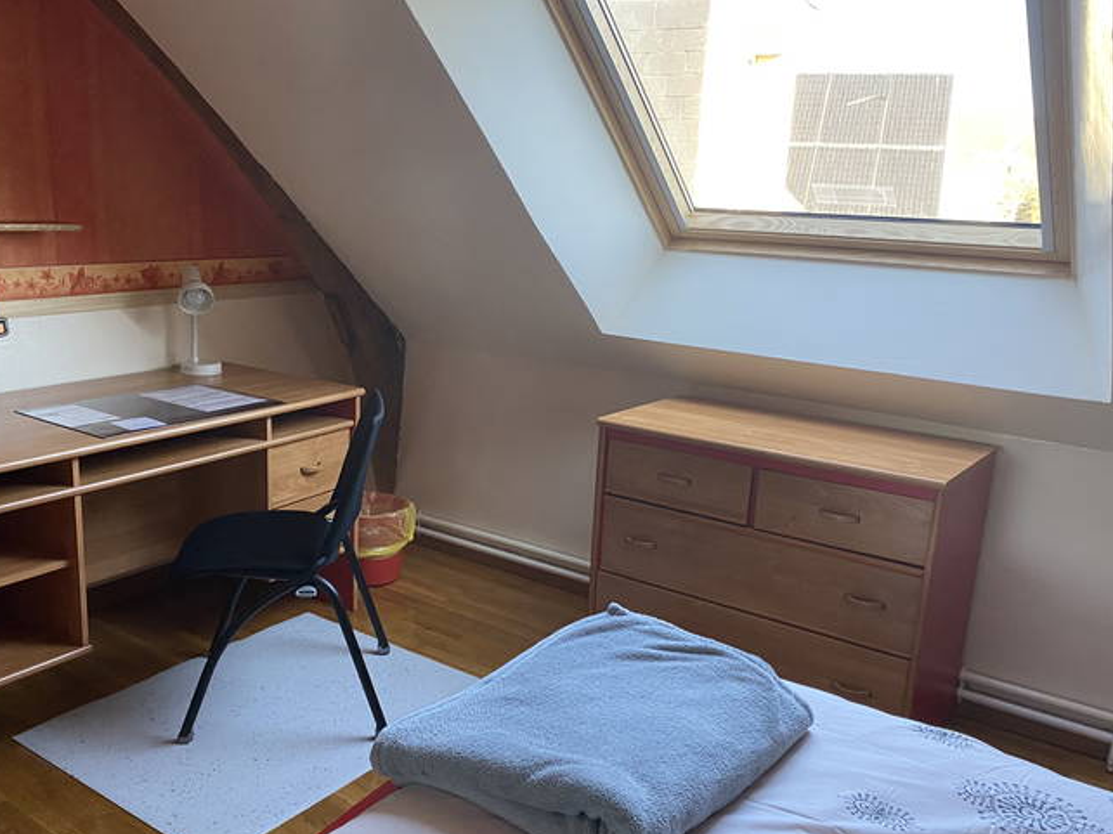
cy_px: 468
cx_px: 496
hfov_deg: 56.7
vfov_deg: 44.0
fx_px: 1029
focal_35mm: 32
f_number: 1.8
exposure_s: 1/84
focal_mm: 4.25
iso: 125
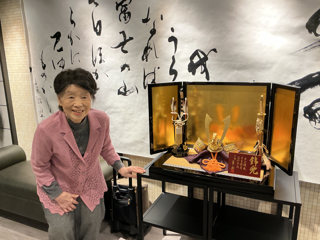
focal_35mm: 29
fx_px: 268
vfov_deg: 48.2
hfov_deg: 61.7
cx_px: 160
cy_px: 120
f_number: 1.8
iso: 50
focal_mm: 3
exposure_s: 1/50
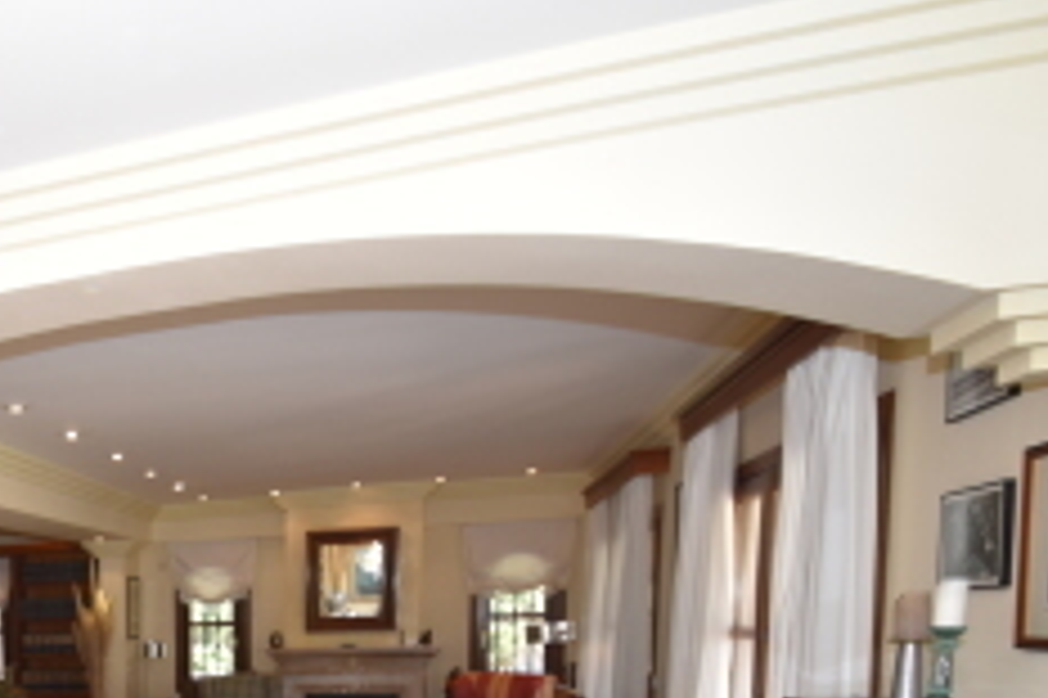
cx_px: 4
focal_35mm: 33
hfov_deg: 47.7
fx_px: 960
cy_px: 754
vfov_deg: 34.8
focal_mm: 10
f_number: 5
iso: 400
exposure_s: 1/100
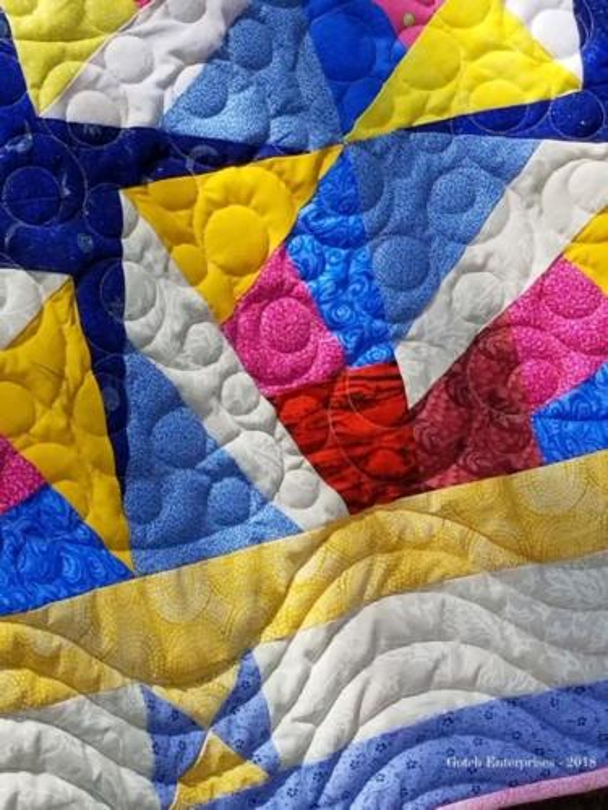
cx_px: 304
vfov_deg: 67.3
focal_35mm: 26
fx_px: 609
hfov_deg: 53.1
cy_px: 405
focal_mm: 4.25
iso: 50
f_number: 1.7
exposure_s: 1/3152
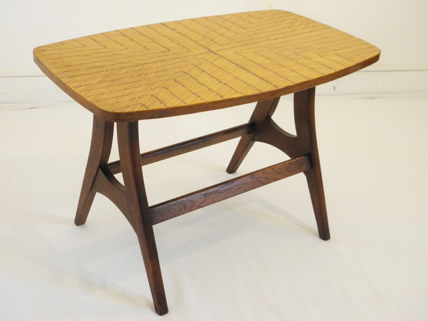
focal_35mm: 50
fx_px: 618
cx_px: 214
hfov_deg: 38.2
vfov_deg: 29.1
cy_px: 160
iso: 200
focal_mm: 9.1
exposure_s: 1/25
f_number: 4
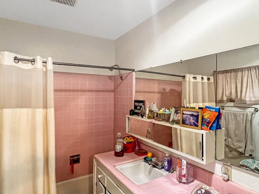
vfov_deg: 64.0
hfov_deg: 80.8
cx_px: 156
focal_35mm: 20
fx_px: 150
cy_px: 132
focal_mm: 1.57
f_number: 1.8
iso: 800
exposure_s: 1/60
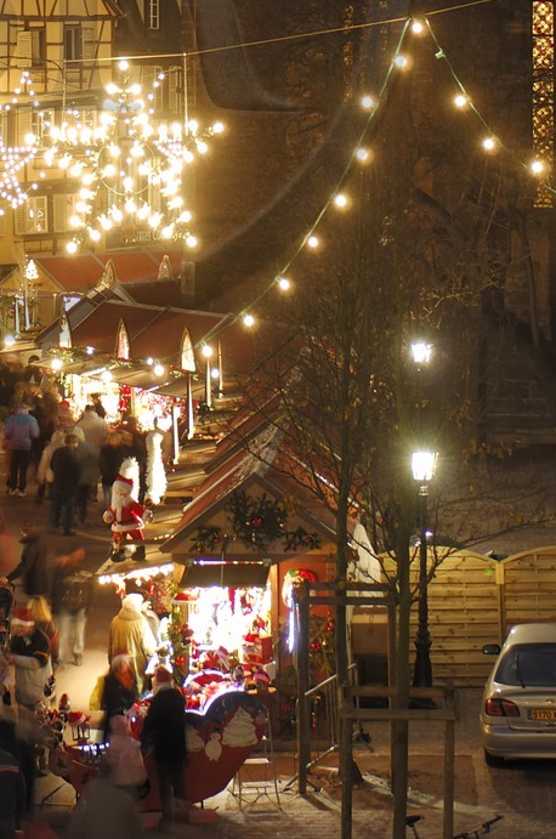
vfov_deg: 14.5
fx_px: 3233
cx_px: 36
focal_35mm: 139
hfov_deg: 9.8
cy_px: -36
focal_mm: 40
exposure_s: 1
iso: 100
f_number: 4
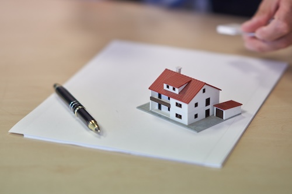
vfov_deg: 10.7
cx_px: 146
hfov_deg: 16.1
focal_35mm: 128
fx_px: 1034
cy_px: 97
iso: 200
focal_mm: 85
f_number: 1.4
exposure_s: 1/320
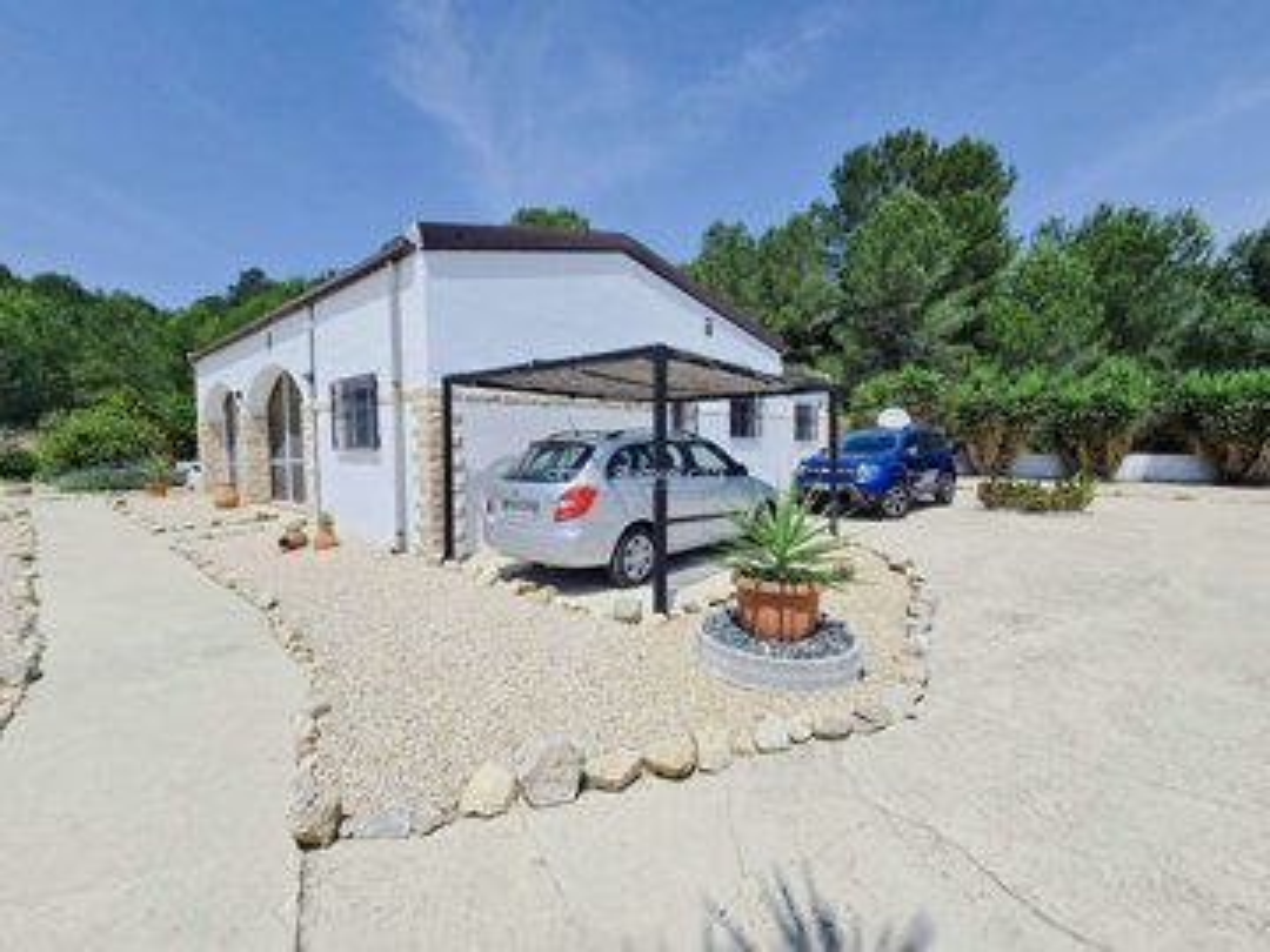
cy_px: 476
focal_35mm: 13
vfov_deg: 89.9
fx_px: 477
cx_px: 635
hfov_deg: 106.2
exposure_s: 1/4420
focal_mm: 2.2
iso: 50
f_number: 2.2
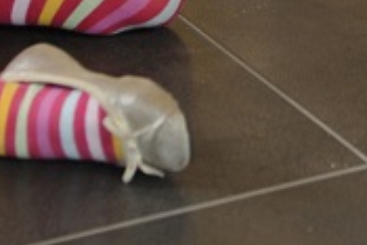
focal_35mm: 168
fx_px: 1714
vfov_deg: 7.7
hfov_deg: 12.1
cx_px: 325
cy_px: -318
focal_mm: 24
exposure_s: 1/60
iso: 320
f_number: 2.8
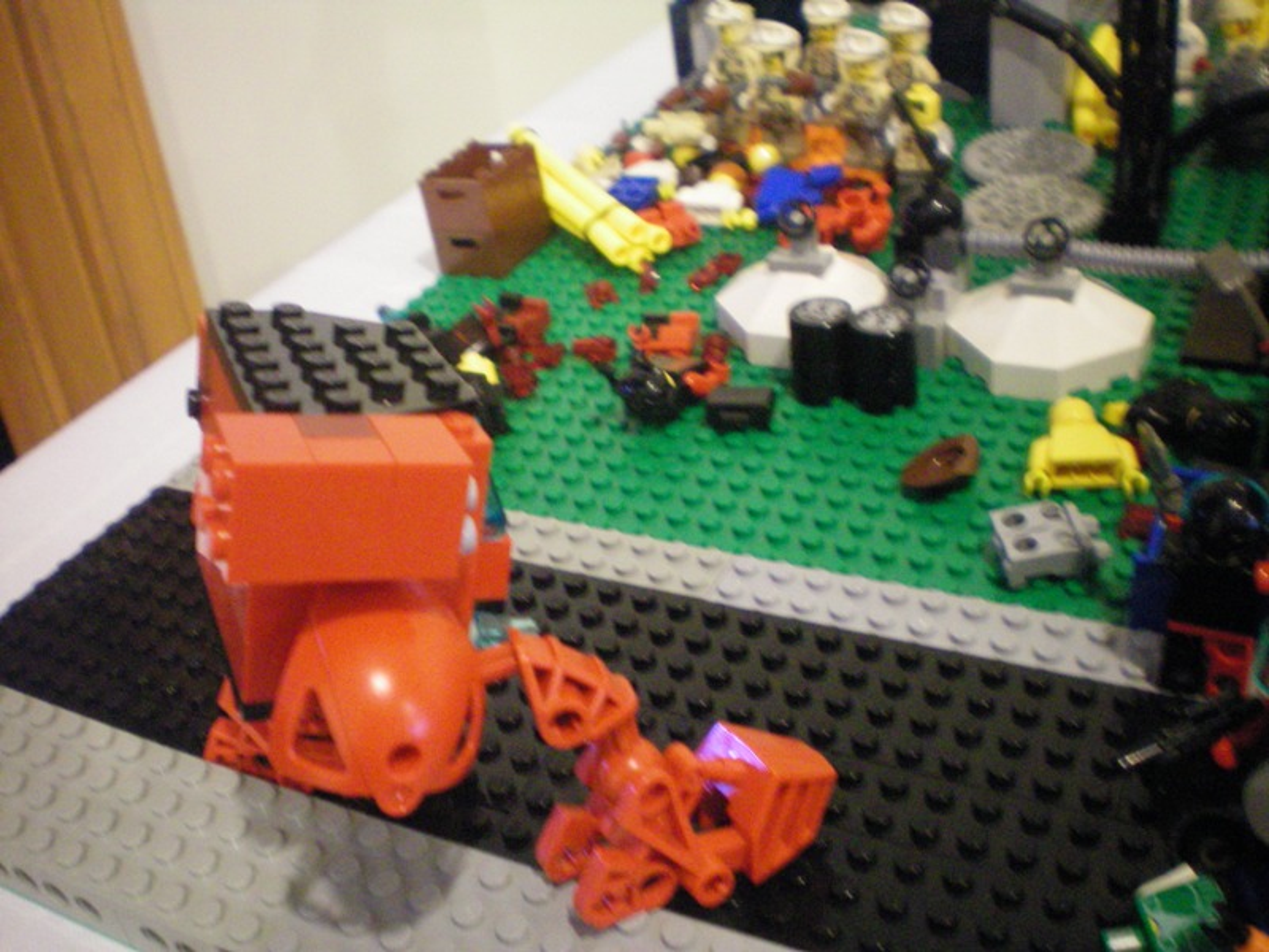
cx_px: 634
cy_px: 476
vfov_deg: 37.7
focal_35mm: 38
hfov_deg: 49.0
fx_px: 1393
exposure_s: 1/13
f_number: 3.1
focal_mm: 6.3
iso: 400
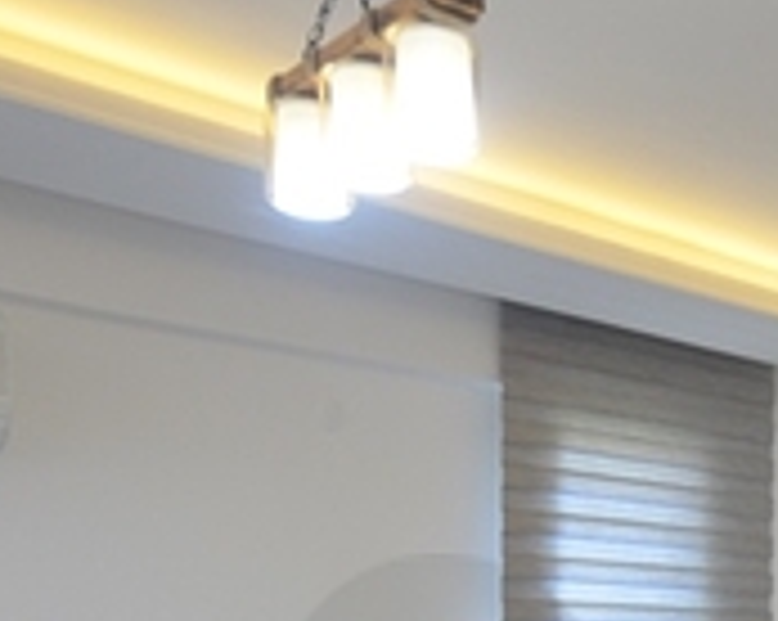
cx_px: 816
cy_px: 770
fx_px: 1357
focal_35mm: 59
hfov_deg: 29.4
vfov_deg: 23.3
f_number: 4
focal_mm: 10
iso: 500
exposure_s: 1/60
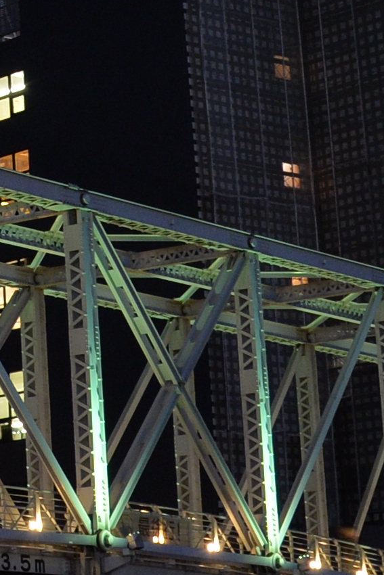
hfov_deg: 9.2
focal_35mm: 139
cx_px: -433
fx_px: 2223
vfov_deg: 14.7
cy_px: 127
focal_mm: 24
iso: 800
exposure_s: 1/2
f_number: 8
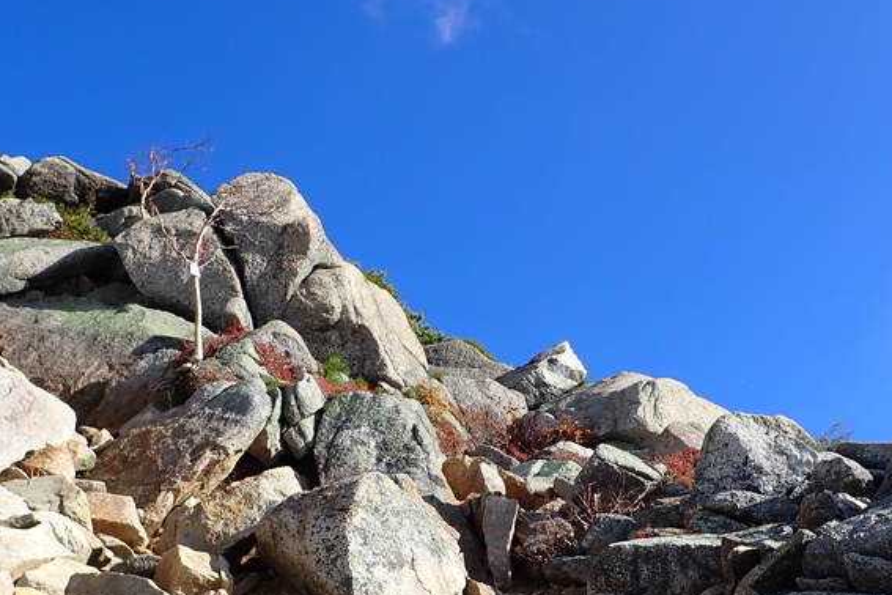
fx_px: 1090
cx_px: 452
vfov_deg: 30.2
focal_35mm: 44
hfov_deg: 44.5
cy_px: 416
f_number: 8
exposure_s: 1/125
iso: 100
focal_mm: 4.5
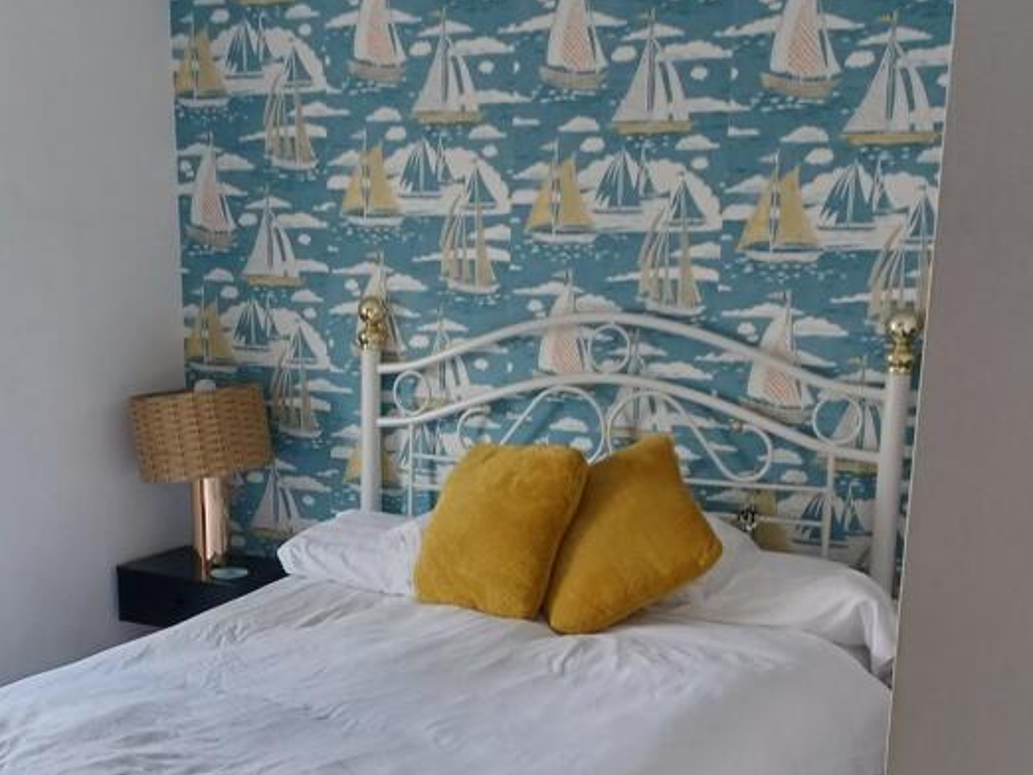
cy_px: 609
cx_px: 437
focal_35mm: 49
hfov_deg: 38.8
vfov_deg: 29.1
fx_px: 1463
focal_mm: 4.6
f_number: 1.8
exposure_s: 1/50
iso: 250
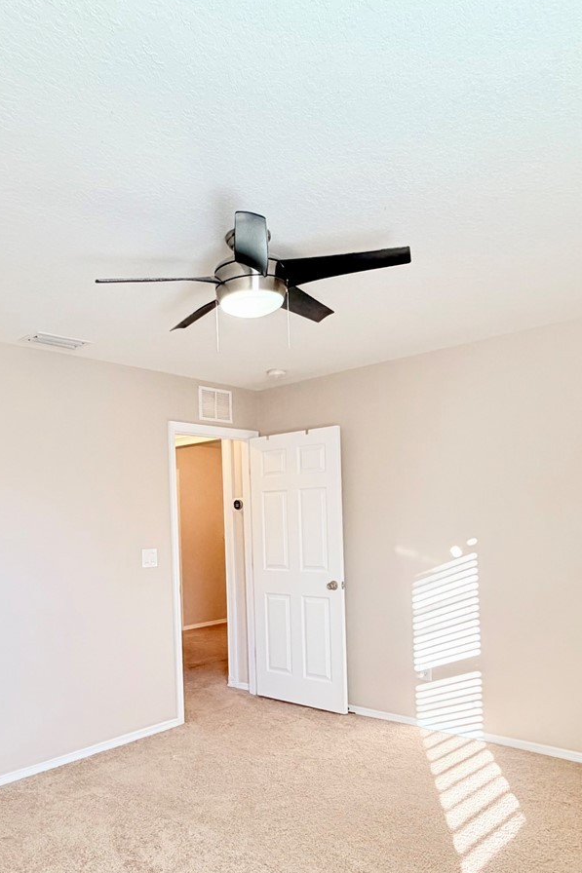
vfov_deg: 68.6
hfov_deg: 49.1
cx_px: 223
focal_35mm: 26
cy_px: 529
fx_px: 631
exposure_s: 1/120
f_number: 2.2
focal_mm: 2.22
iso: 160
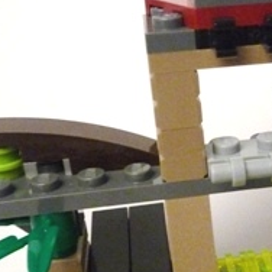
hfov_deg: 23.7
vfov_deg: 24.4
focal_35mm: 70
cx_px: 263
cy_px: 208
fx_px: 622
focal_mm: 4.7
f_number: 3.3
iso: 640
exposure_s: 1/60
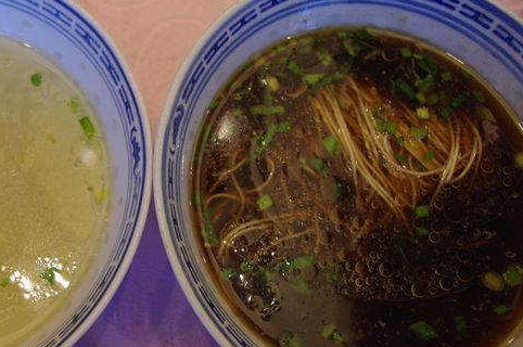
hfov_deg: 42.8
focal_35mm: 45
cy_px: 177
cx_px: 156
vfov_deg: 29.8
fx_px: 653
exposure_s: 1/50
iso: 800
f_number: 5
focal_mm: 21.25
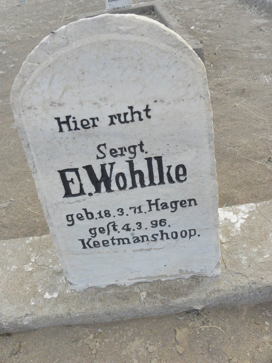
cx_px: 136
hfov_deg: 53.1
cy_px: 182
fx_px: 272
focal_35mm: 26
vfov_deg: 67.3
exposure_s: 1/160
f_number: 6.3
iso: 200
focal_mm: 4.6
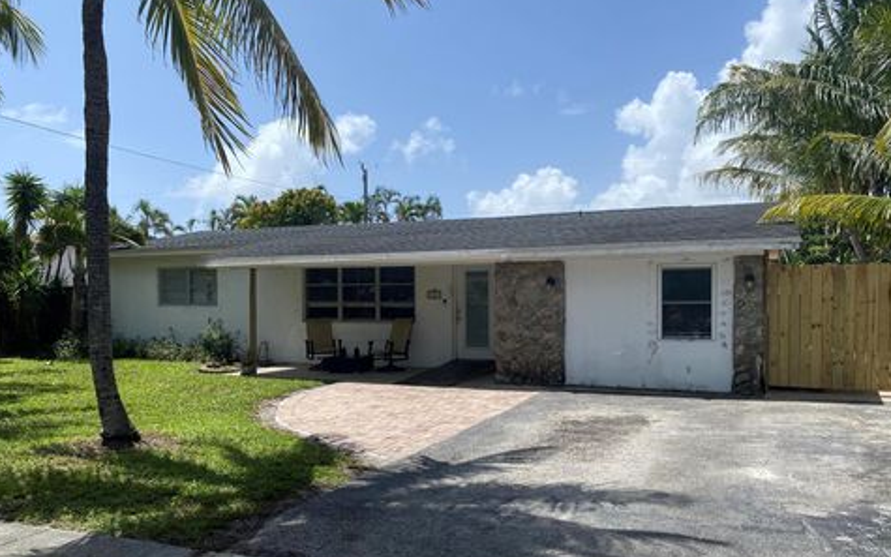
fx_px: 704
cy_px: 331
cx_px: 460
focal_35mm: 29
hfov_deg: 64.6
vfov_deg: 43.0
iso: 32
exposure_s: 1/3300
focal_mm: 4.25
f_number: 1.8
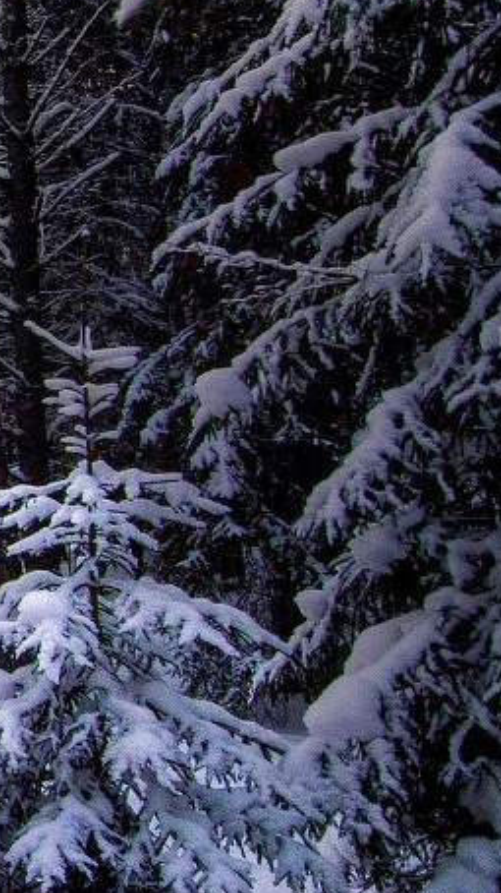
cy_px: 288
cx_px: -817
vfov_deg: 35.6
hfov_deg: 13.1
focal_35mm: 58
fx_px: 1371
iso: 640
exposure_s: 1/2000
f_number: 4.5
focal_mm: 12
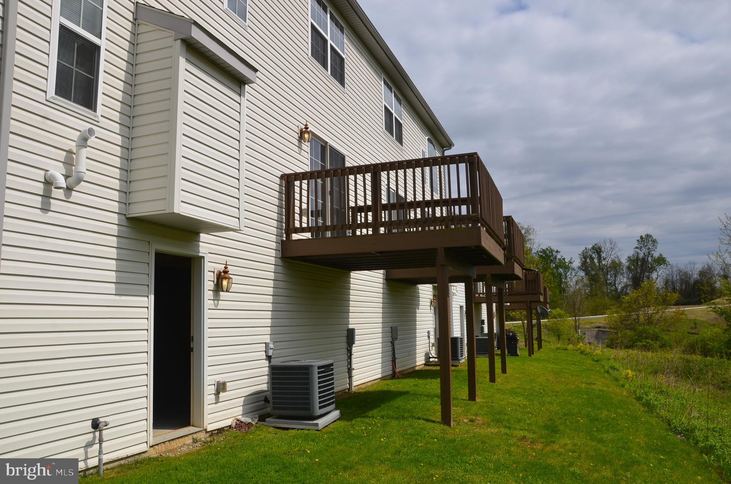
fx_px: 547
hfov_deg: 67.5
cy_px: 242
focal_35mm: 27
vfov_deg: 47.7
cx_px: 366
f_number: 9
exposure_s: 1/320
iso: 100
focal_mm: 18
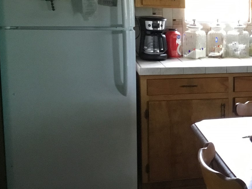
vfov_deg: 20.2
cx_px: 289
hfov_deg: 24.6
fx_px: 531
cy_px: 93
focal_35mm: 73
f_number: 2.4
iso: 160
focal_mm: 3.3
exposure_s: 1/30
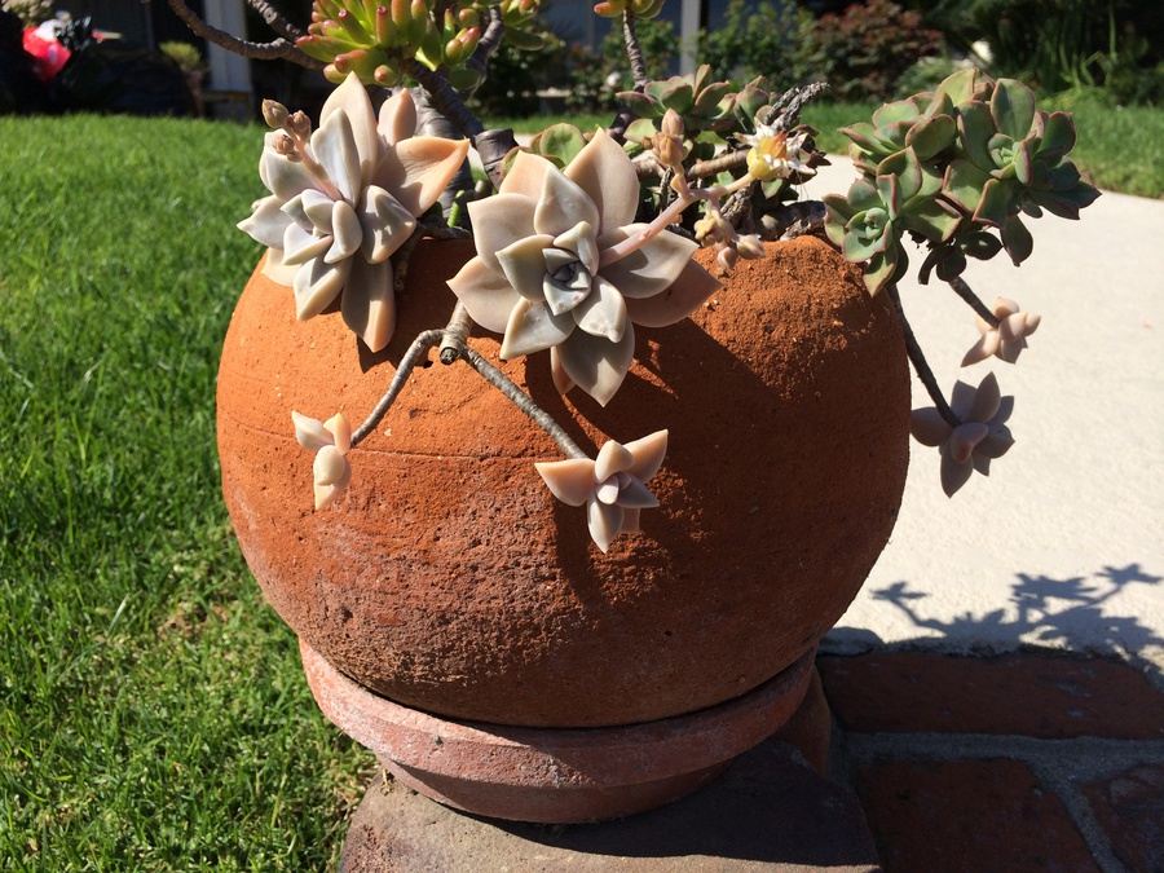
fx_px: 1009
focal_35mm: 30
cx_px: 582
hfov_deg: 60.0
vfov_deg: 46.8
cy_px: 436
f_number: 2.2
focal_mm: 4.12
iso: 40
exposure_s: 1/2564
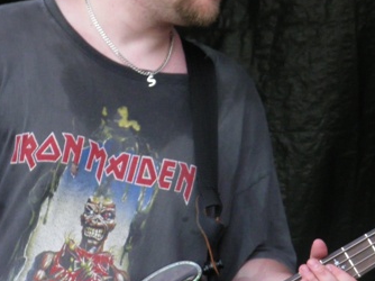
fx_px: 3074
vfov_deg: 5.2
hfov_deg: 7.0
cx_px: 168
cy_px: 21
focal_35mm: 284
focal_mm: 26.2
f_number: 5.4
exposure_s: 1/160
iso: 400
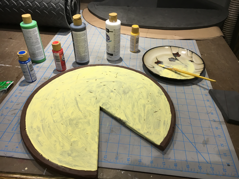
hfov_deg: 61.7
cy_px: 90
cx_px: 120
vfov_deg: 48.2
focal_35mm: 29
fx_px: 200
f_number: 2.2
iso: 25
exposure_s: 1/40
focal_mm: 4.15
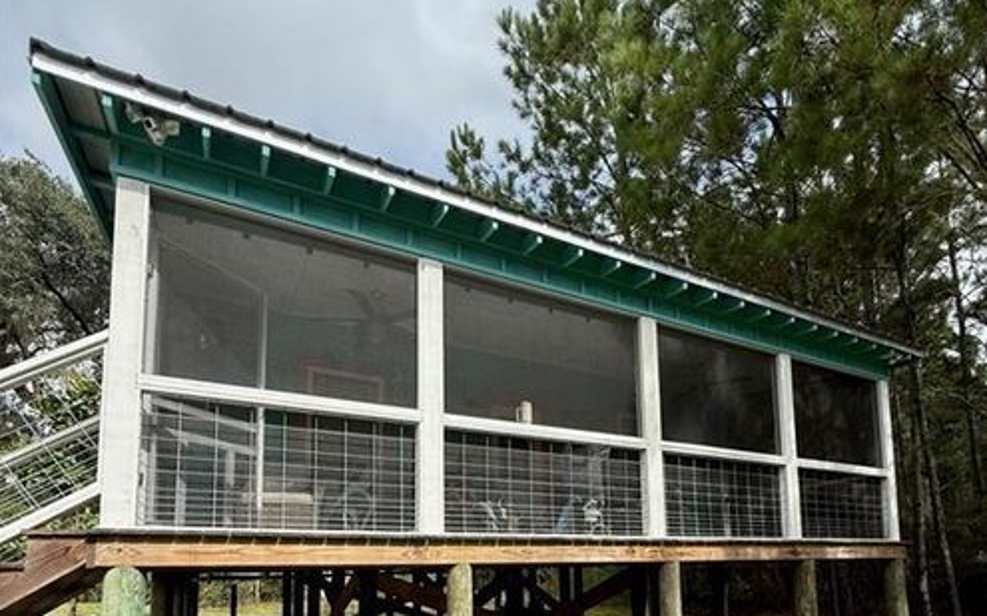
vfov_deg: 53.9
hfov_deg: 85.1
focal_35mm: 20
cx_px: 493
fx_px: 538
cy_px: 525
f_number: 2.2
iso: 64
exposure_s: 1/1033
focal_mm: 2.22
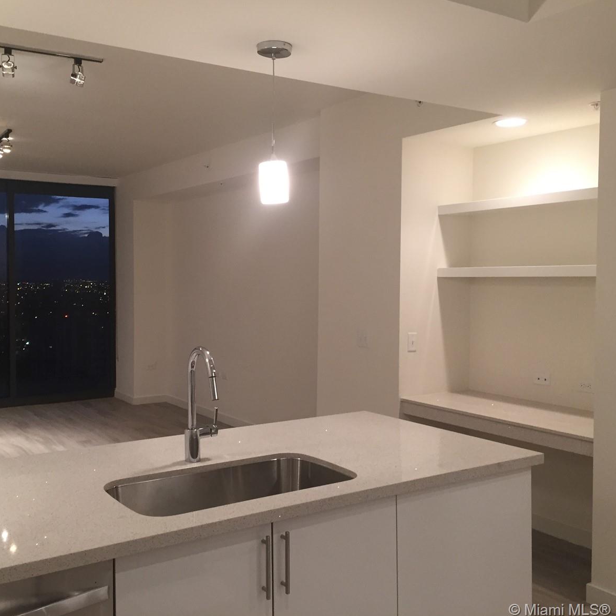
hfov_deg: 47.1
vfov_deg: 47.2
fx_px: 705
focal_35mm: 35
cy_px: 305
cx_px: 259
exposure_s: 1/30
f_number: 2.2
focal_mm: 4.15
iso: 100
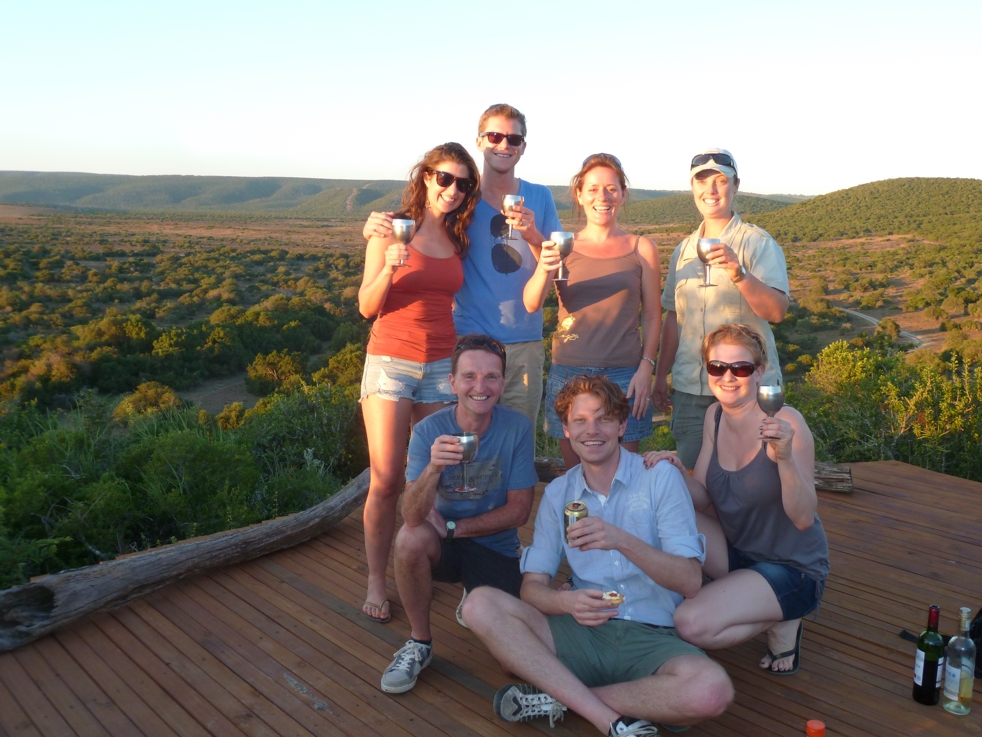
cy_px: 368
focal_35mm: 32
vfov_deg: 44.2
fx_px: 908
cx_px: 491
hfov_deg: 56.8
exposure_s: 1/100
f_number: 3.5
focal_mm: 5.3
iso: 100
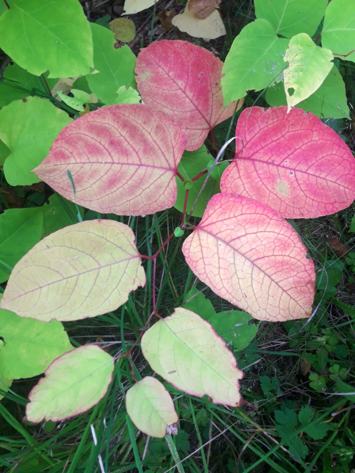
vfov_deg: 63.4
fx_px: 383
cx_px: 178
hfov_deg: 49.7
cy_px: 236
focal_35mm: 28
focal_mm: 3.7
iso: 64
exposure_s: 1/100
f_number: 1.9
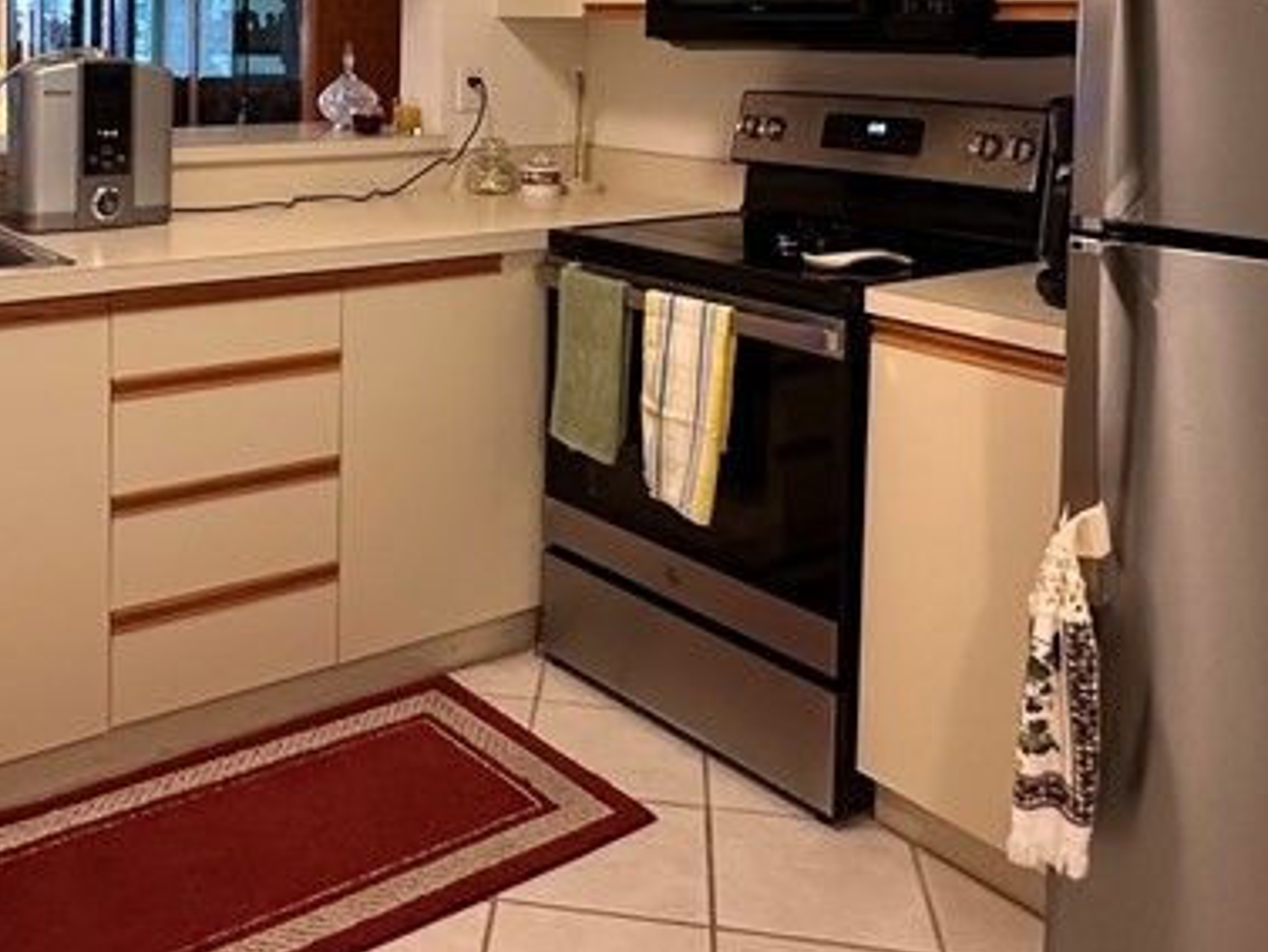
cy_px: 94
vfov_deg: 35.5
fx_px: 1392
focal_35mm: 38
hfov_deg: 48.1
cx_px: 420
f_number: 2.2
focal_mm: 2.22
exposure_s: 1/60
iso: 250
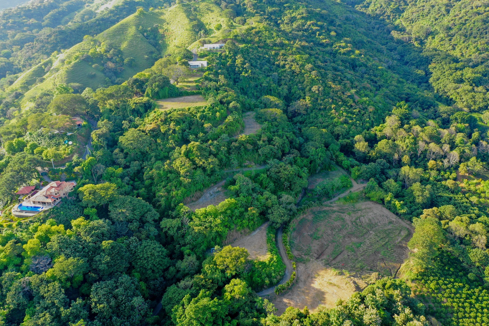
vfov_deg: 46.4
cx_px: 244
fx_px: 380
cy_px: 163
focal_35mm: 28
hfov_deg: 65.5
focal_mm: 10.26
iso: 100
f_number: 4
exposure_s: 1/80
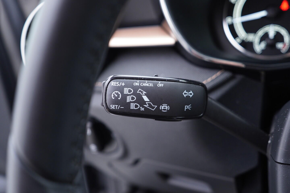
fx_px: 290
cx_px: 145
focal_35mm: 36
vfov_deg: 36.9
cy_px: 96
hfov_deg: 53.1
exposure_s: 1/40
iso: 320
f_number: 2.8
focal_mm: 24
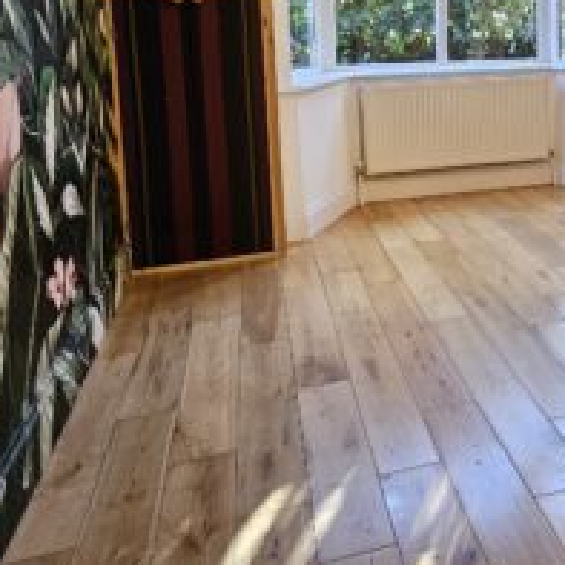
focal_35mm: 35
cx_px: 496
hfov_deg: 43.6
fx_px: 646
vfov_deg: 44.6
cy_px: 103
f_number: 2.2
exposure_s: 1/50
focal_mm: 1.74
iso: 200
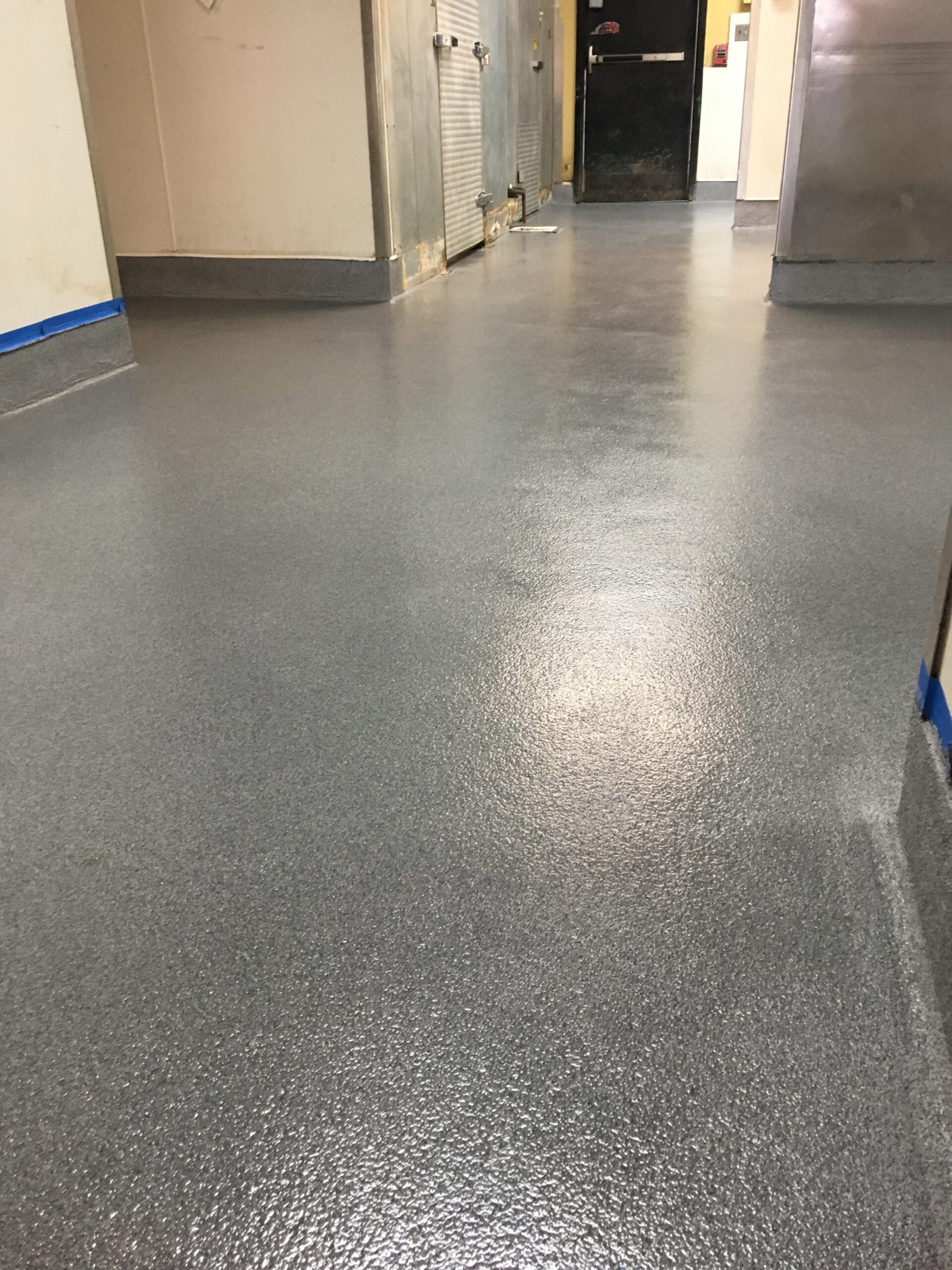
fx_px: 1063
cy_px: 635
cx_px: 476
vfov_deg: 61.7
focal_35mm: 29
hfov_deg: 48.2
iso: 125
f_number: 2.2
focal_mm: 4.15
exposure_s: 1/30
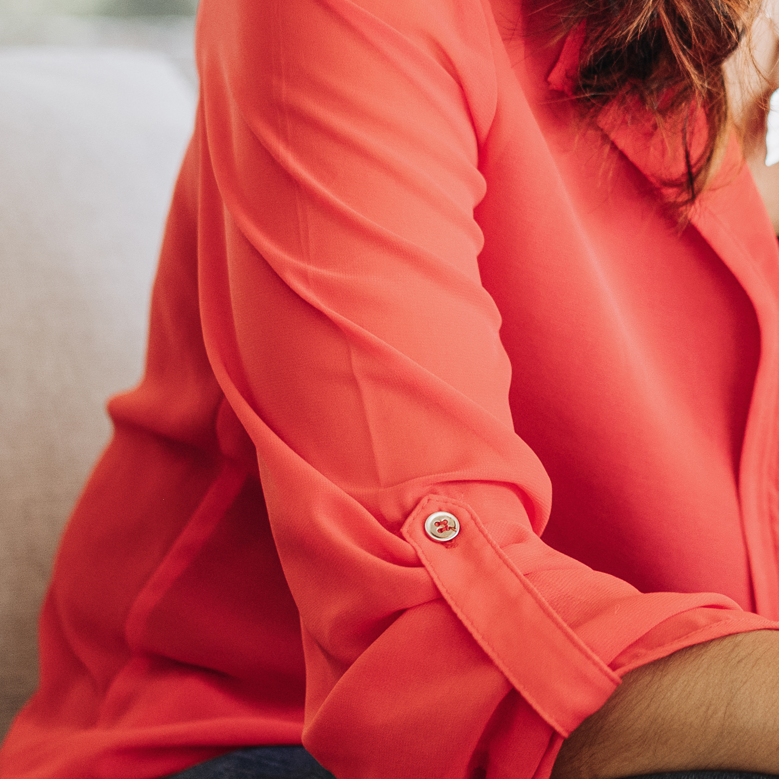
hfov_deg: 11.6
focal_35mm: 147
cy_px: 208
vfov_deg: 11.9
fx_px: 3743
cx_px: 954
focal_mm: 35
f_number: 2.5
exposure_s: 1/320
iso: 250
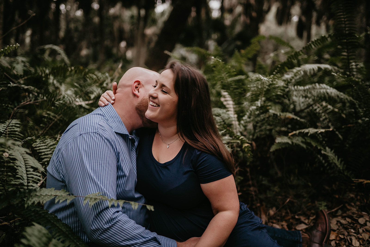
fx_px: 360
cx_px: 185
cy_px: 124
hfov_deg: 54.4
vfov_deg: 37.9
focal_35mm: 35
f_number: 1.4
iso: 1250
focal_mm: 35
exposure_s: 1/100
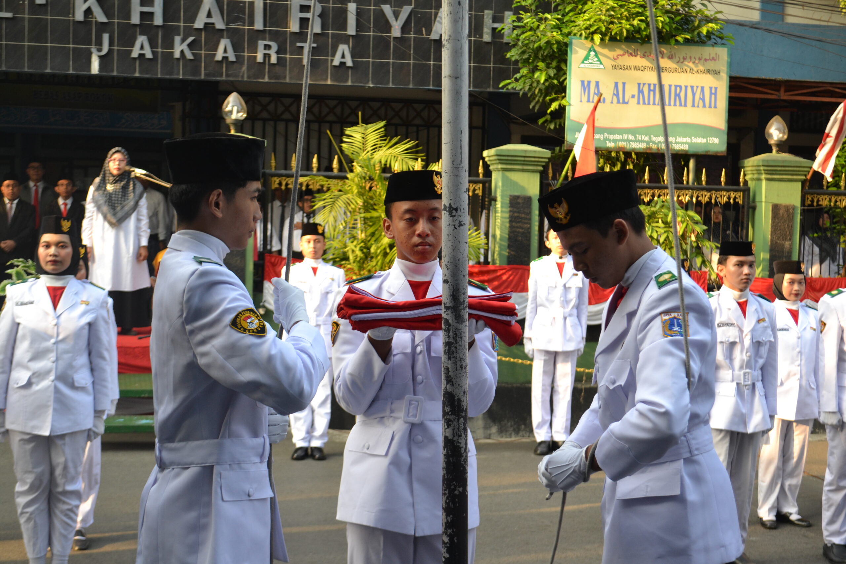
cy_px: 282
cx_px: 423
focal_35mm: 57
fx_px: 1339
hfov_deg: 35.1
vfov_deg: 23.8
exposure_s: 1/125
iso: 400
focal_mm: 38
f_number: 5.3
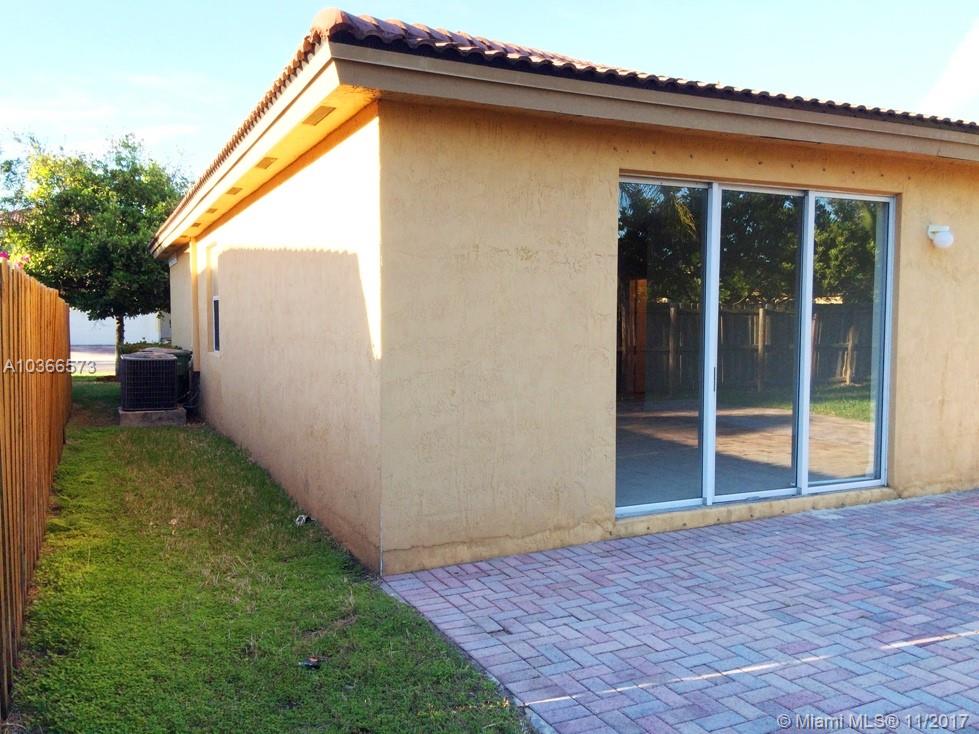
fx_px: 820
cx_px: 490
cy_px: 367
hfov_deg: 61.7
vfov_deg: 48.2
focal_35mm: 29
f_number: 2.2
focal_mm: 4.15
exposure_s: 1/554
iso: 32
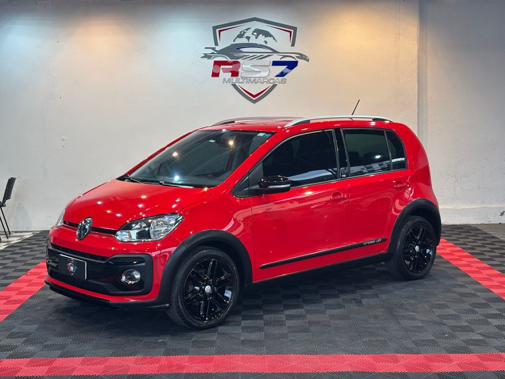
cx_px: 252
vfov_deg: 28.0
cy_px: 190
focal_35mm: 52
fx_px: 759
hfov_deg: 36.8
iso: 25
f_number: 1.6
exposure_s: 1/60
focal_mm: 5.96
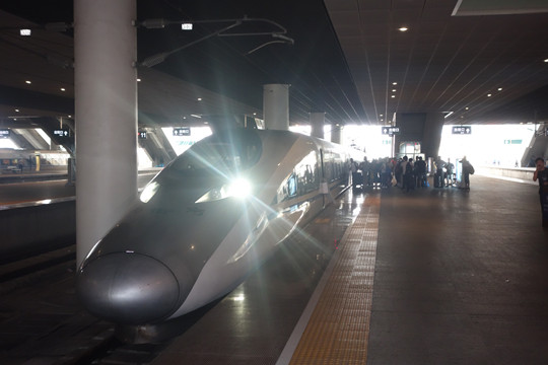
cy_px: 182
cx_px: 274
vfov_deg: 29.9
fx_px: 685
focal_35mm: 45
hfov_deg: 43.6
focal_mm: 16.59
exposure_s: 1/50
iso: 800
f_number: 3.2
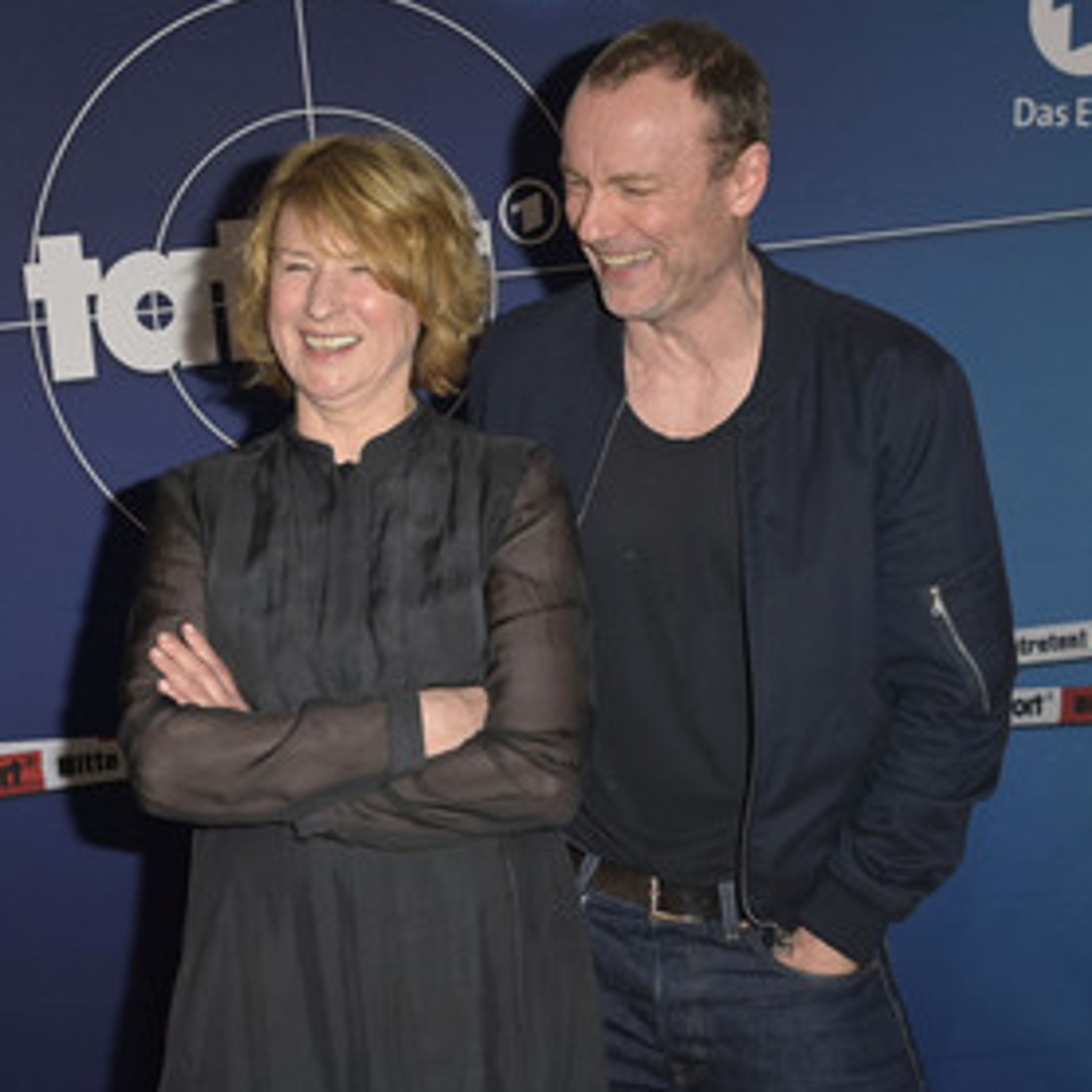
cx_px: 465
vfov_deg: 25.0
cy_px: 538
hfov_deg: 25.0
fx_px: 2463
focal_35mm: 69
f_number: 5.6
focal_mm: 50
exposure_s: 1/250
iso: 640
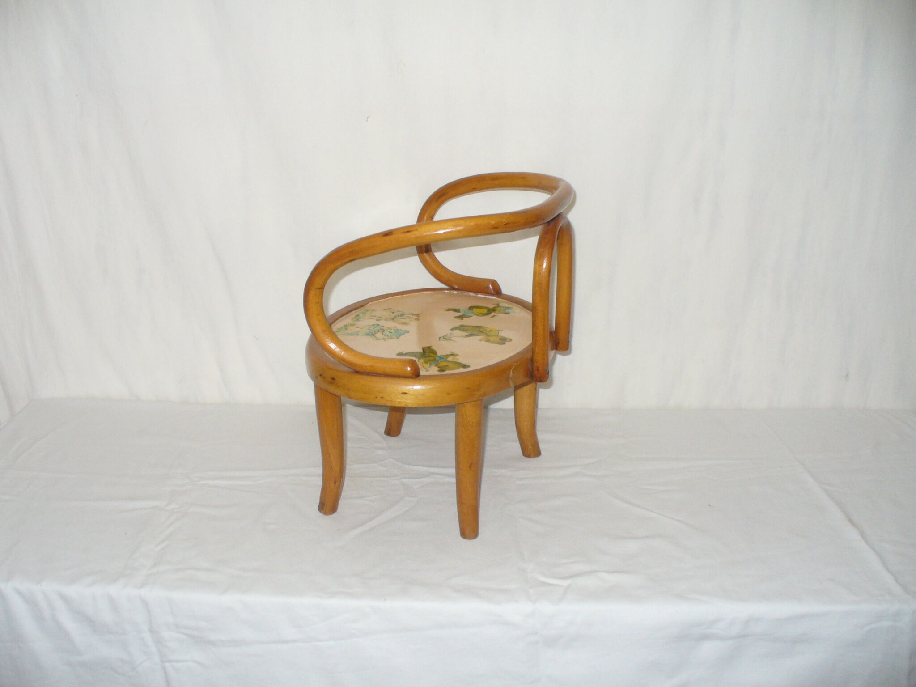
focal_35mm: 37
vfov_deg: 38.7
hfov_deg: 50.1
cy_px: 344
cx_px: 458
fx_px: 979
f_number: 2.8
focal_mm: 6.1
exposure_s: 1/30
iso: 160
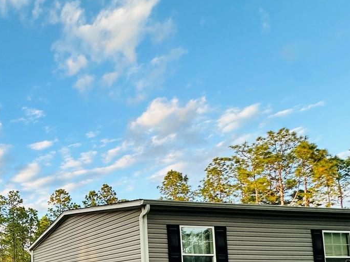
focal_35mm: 33
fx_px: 334
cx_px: -19
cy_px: 263
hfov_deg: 44.7
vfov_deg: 38.1
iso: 40
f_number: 2.2
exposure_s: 1/279
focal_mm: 2.22
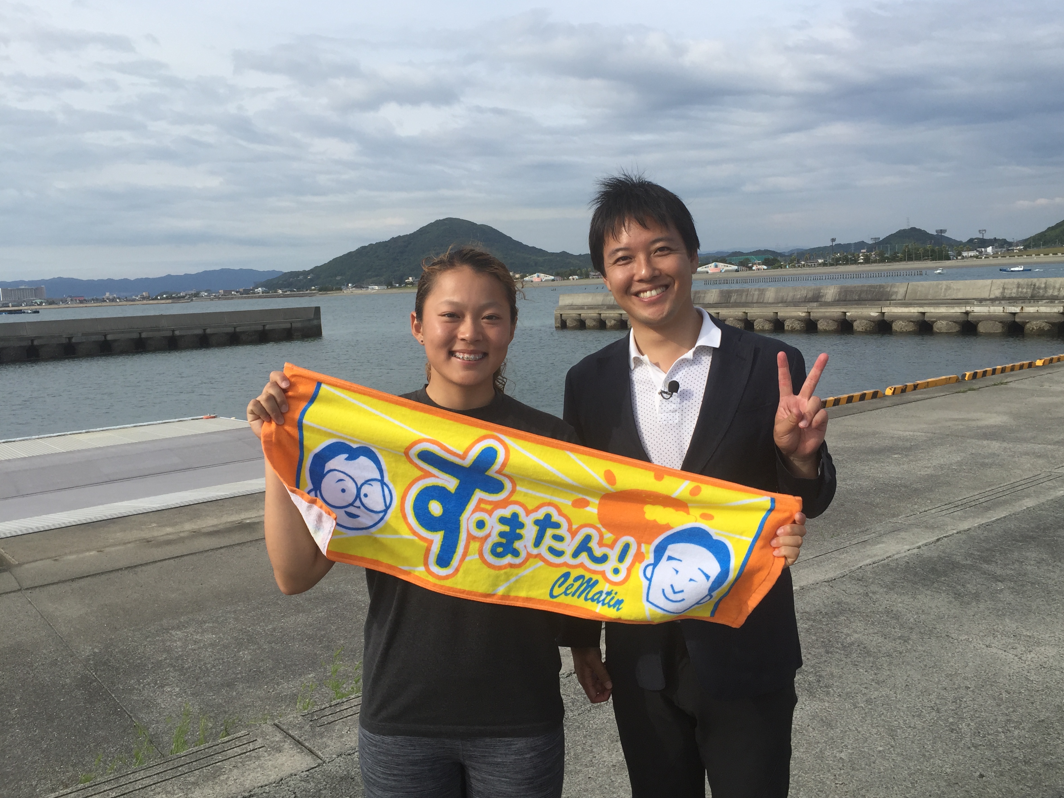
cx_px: 540
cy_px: 389
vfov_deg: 46.8
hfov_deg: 60.0
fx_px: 922
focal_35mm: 30
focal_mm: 4.15
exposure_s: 1/1647
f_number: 2.2
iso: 32
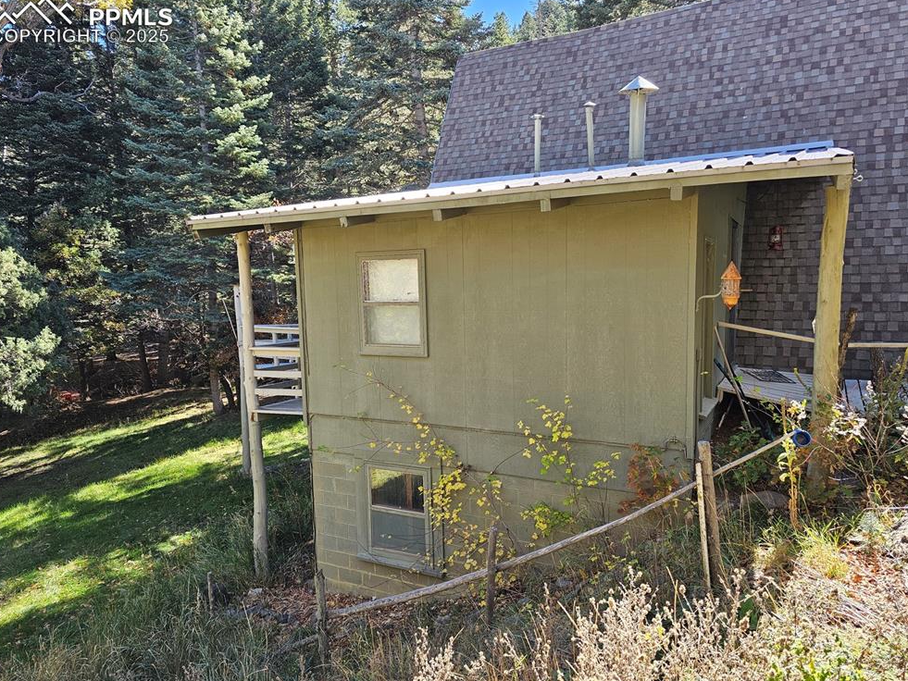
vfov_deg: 56.8
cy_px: 347
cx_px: 461
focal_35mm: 24
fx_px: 630
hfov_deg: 71.6
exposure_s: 1/180
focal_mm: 6.3
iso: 32
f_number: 1.7
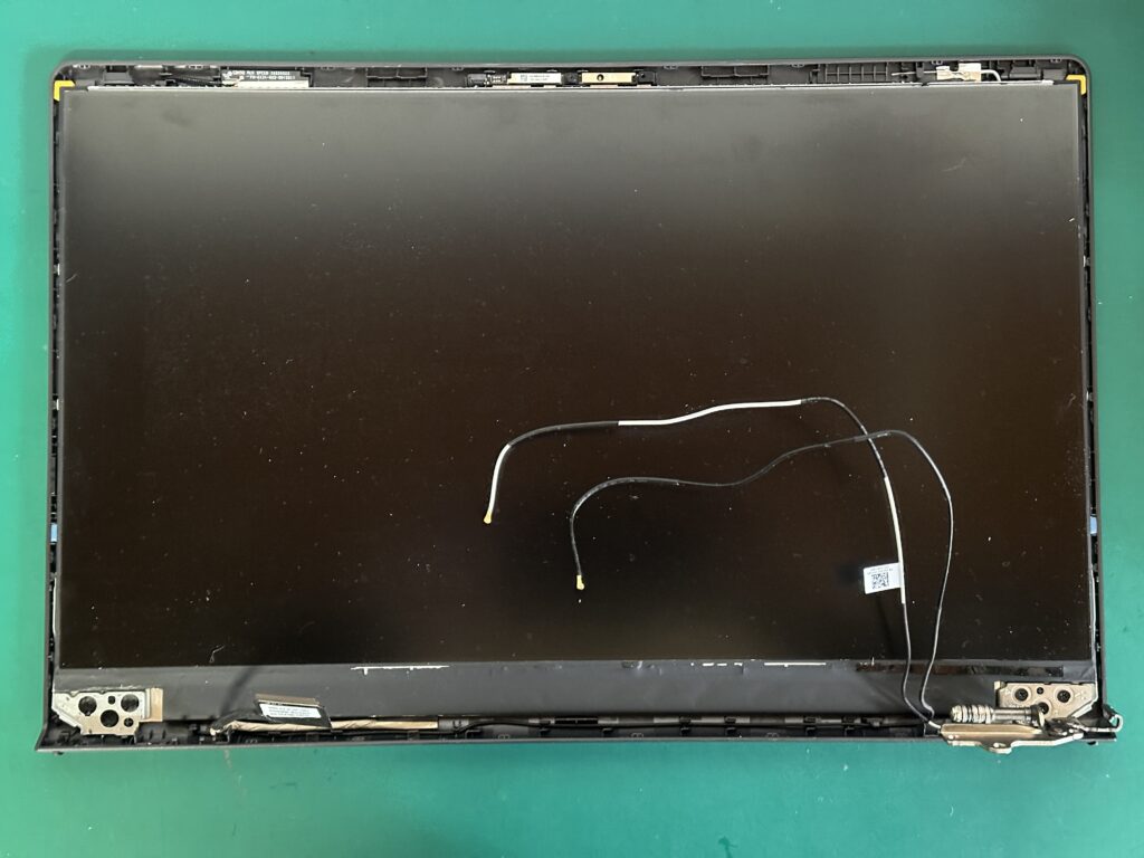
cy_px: 429
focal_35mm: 48
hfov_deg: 39.7
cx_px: 572
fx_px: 1586
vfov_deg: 30.3
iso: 800
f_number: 1.78
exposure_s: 1/20
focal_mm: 6.86
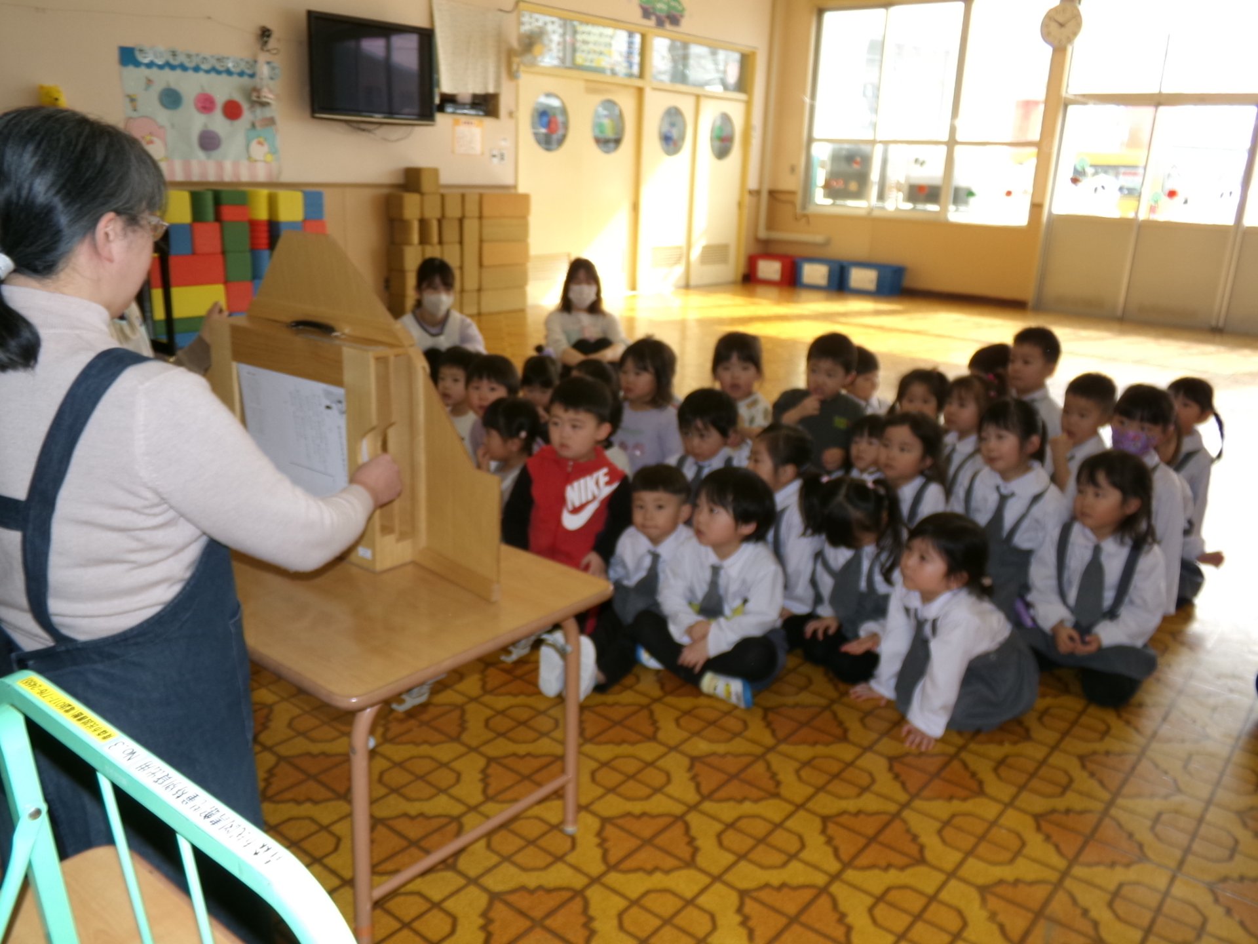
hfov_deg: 63.4
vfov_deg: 49.7
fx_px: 1018
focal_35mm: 28
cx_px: 629
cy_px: 472
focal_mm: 5
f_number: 3.8
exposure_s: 1/75
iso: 100
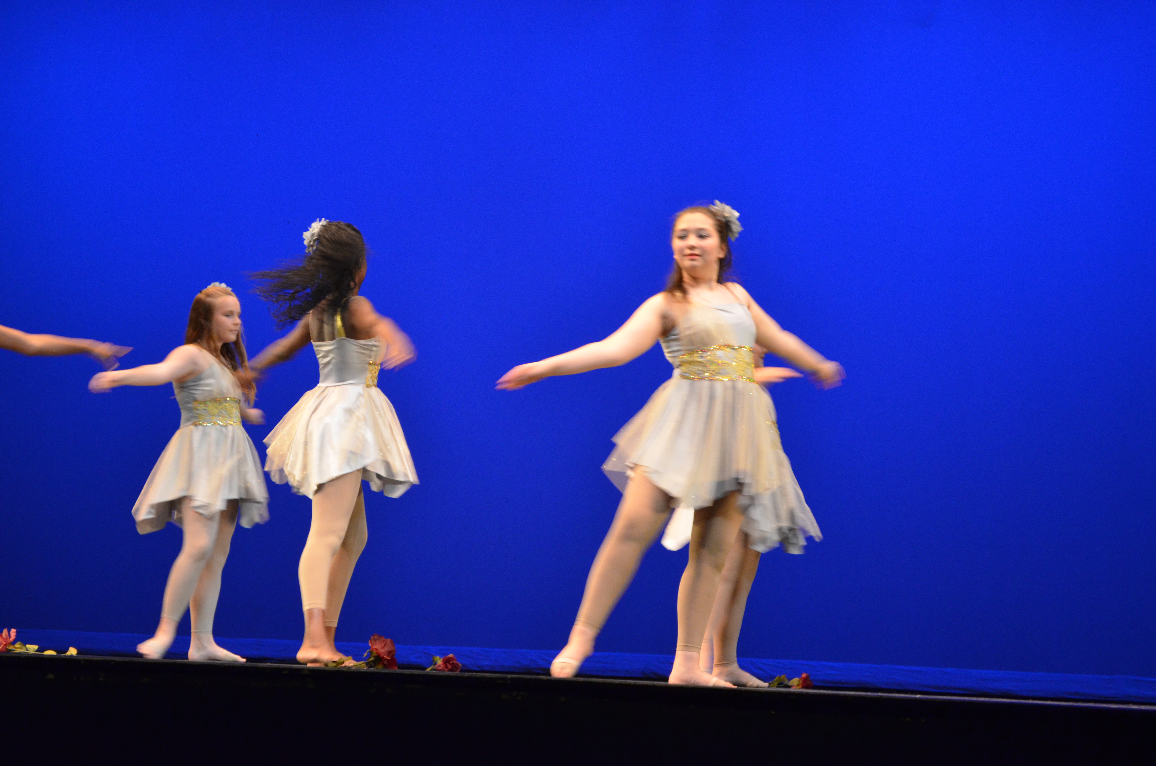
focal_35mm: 82
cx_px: 578
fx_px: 2644
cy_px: 383
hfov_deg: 24.7
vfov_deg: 16.5
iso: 2200
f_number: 5.6
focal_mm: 55
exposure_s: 1/30
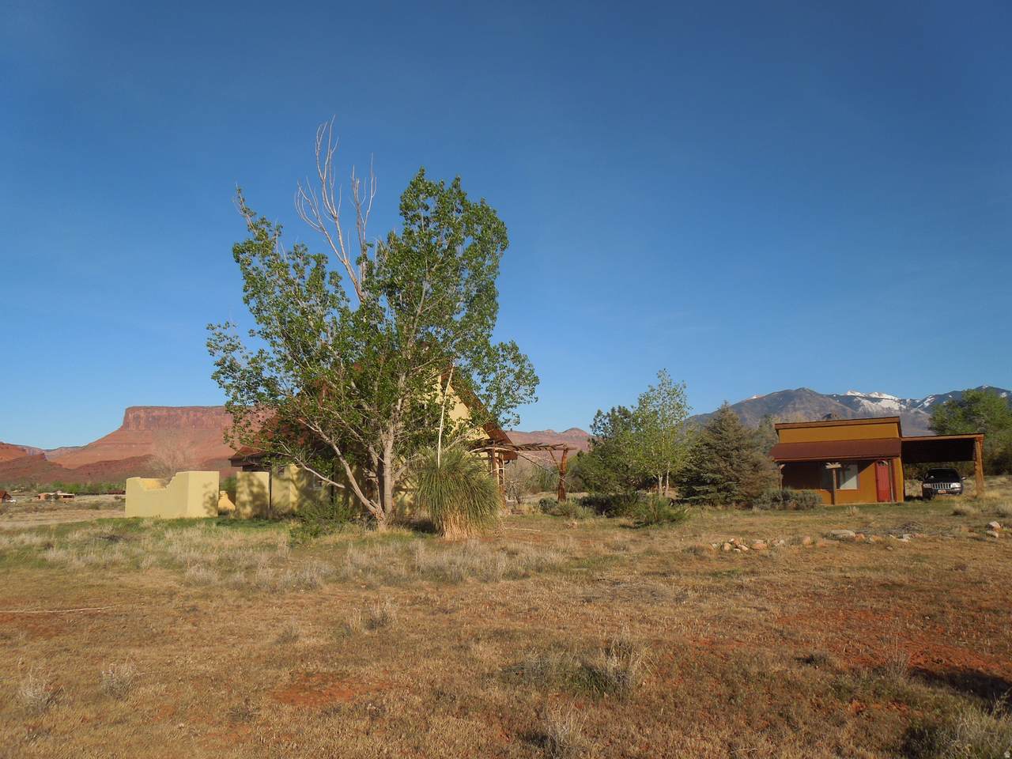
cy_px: 380
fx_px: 819
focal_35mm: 28
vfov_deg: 49.7
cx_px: 506
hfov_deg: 63.4
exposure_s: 1/500
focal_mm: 5
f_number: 7
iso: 100
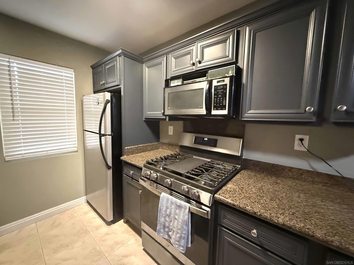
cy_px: 132
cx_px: 177
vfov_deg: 85.7
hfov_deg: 102.1
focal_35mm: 14
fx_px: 143
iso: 1600
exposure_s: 1/40
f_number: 2.2
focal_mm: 2.22
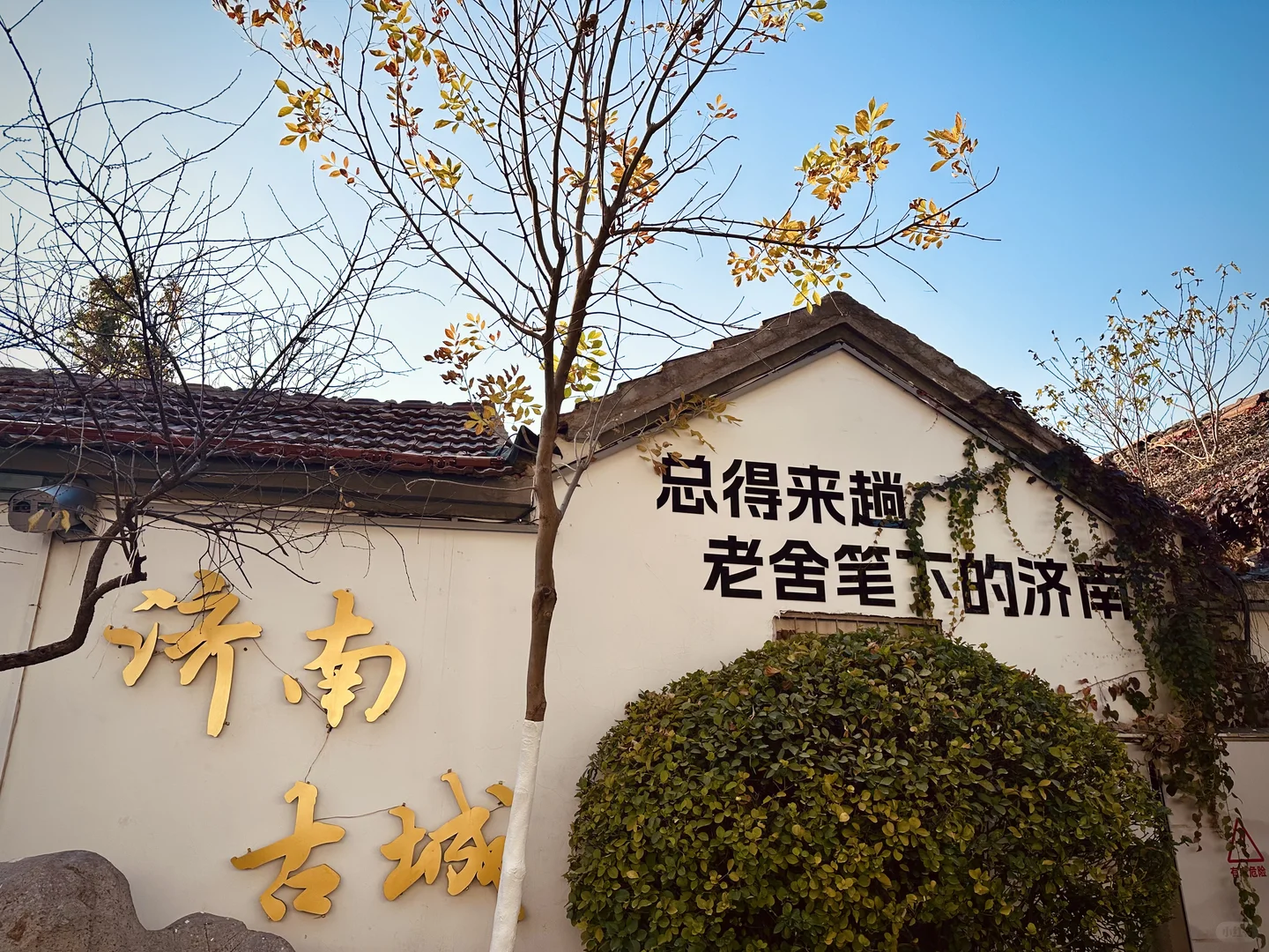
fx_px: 880
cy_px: 476
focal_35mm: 24
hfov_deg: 71.6
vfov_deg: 56.8
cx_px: 634
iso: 80
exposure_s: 1/2469
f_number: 1.78
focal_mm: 6.86
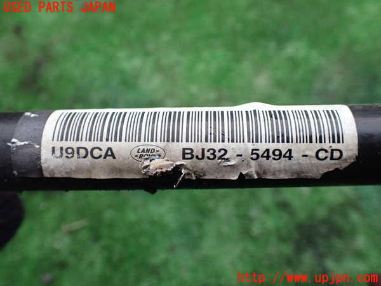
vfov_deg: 46.8
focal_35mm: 30
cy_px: 143
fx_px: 330
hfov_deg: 60.0
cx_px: 190
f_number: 2.3
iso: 500
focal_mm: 5.4
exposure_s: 1/125
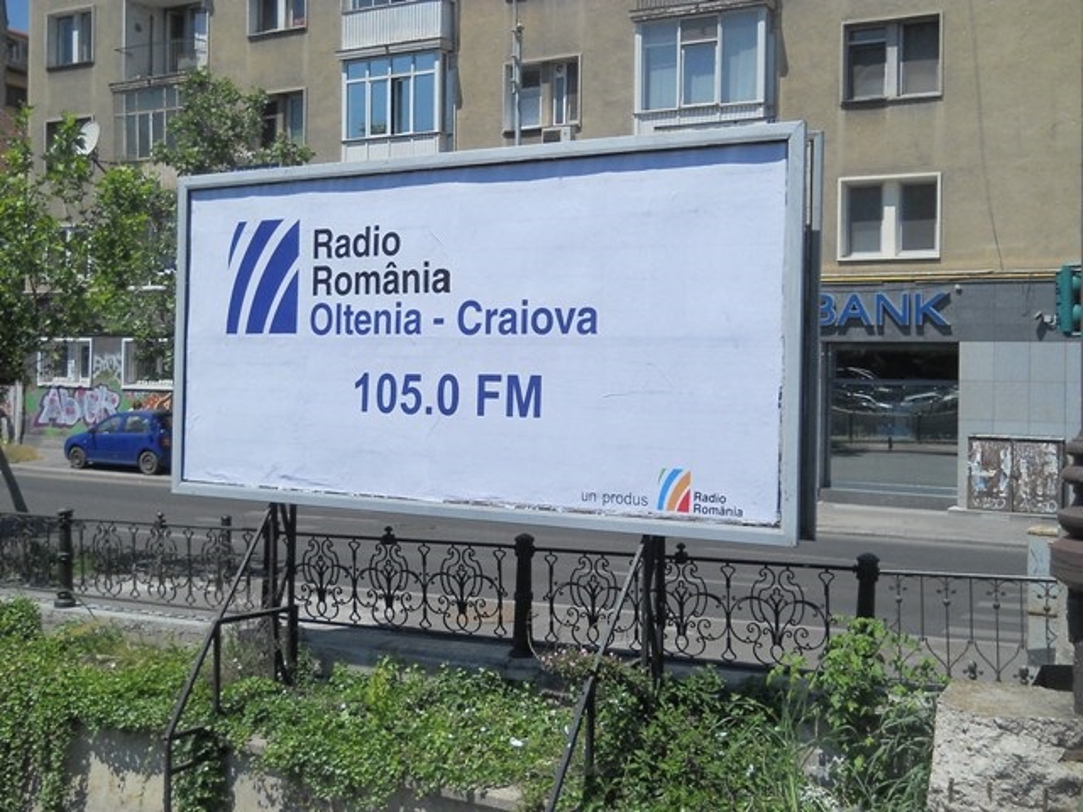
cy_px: 406
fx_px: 1283
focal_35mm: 41
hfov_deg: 45.8
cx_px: 542
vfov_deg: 35.1
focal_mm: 6.72
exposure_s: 1/640
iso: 80
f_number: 5.5
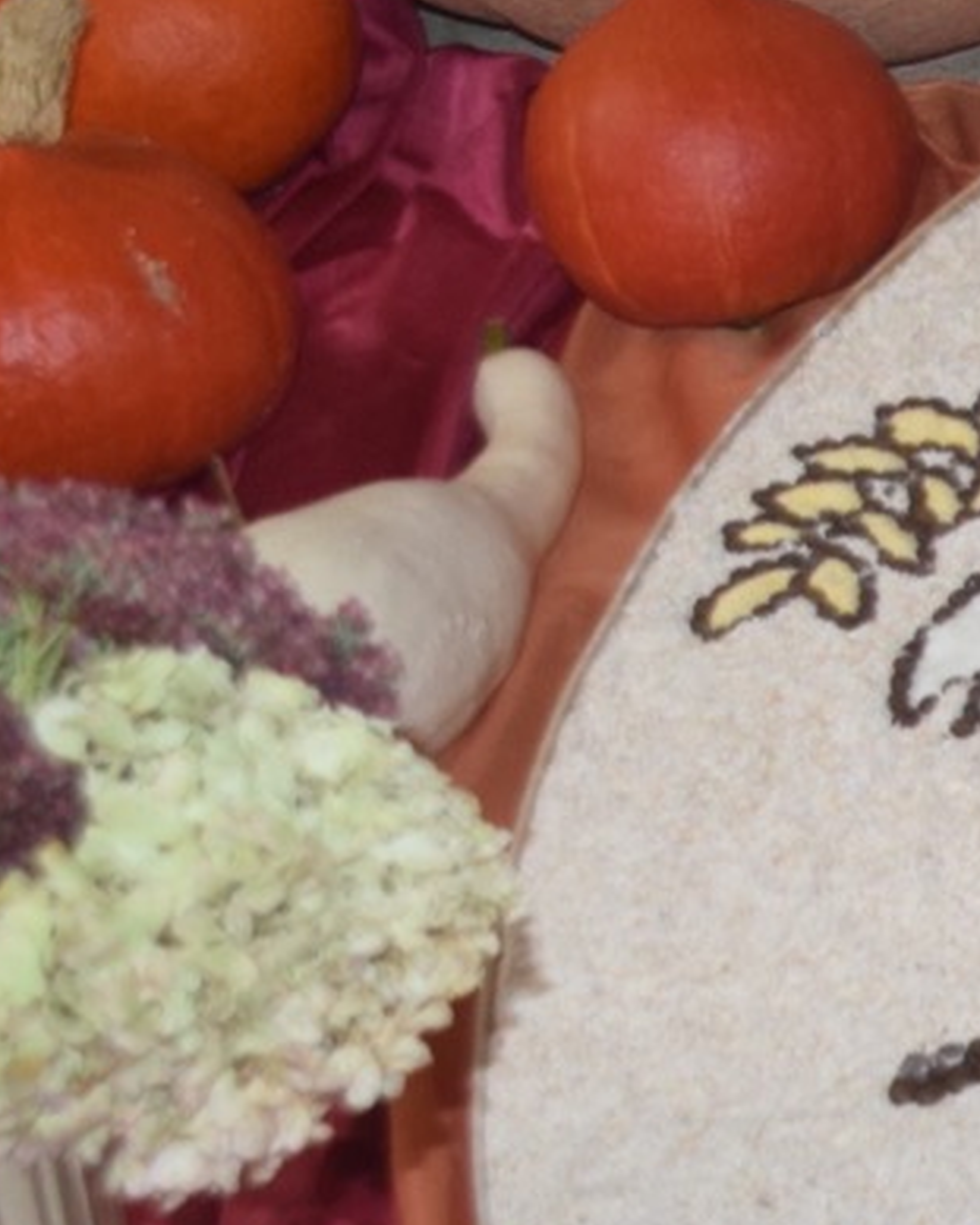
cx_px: 2656
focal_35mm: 166
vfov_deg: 11.5
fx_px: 6036
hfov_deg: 8.2
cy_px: 1252
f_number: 4
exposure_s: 1/80
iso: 800
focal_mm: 23
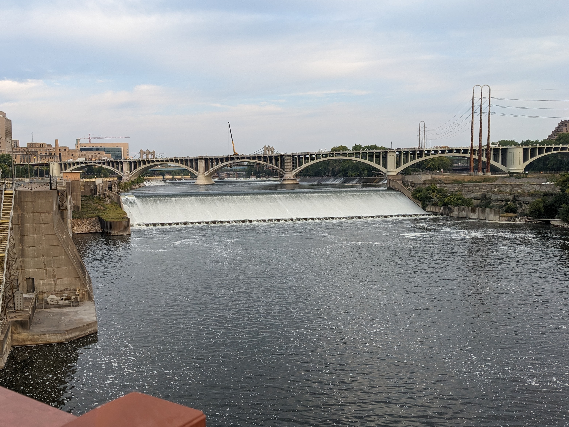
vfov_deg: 40.7
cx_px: 213
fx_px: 575
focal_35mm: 35
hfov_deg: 52.1
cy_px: 213
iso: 69
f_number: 1.73
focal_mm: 4.38
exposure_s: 1/1017
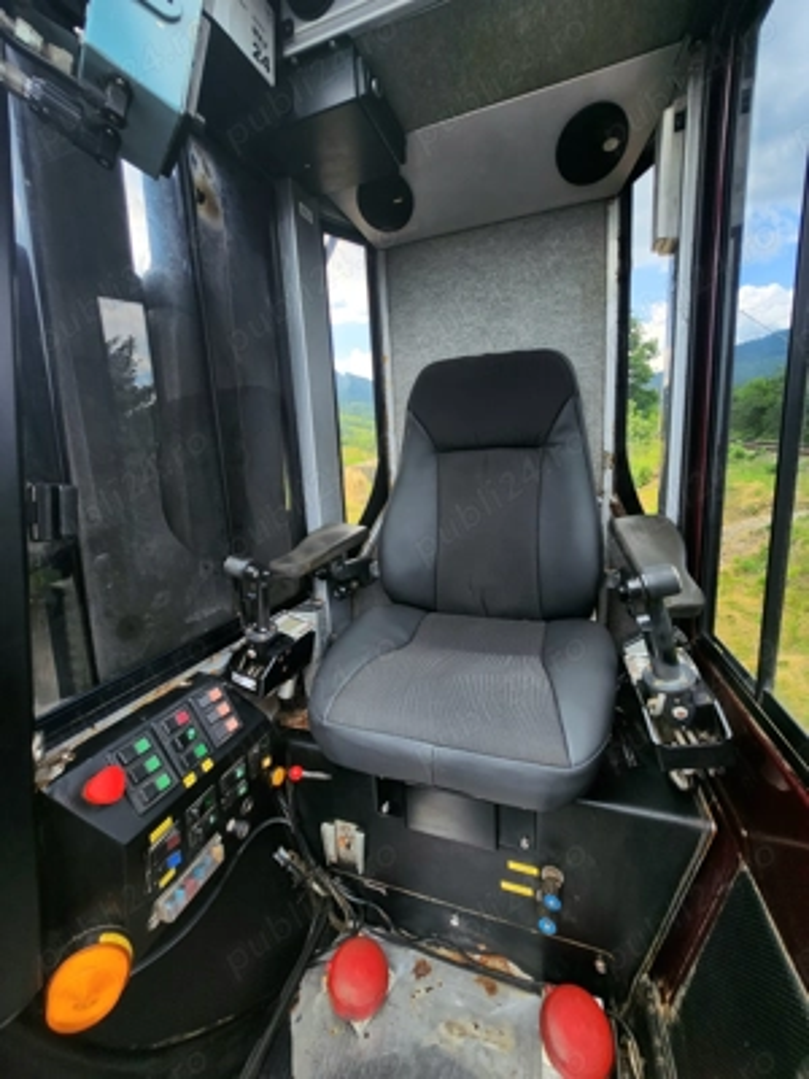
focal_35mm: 13
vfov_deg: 106.2
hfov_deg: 89.9
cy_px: 540
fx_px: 405
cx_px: 404
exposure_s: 1/244
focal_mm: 1.74
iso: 32
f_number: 2.2
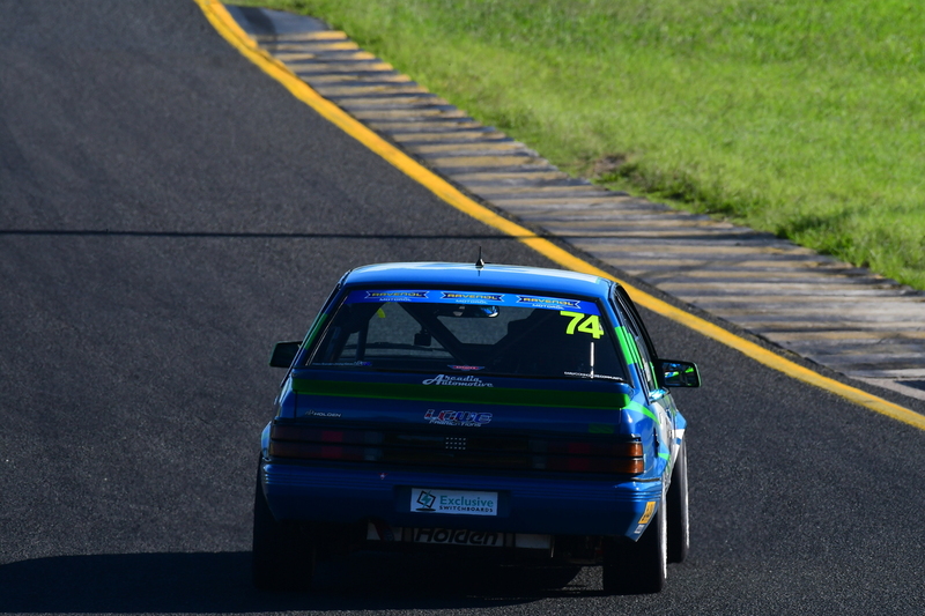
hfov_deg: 2.8
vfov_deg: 1.8
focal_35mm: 750
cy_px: 308
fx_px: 19266
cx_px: 462
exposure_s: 1/640
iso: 500
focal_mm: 500
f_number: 11
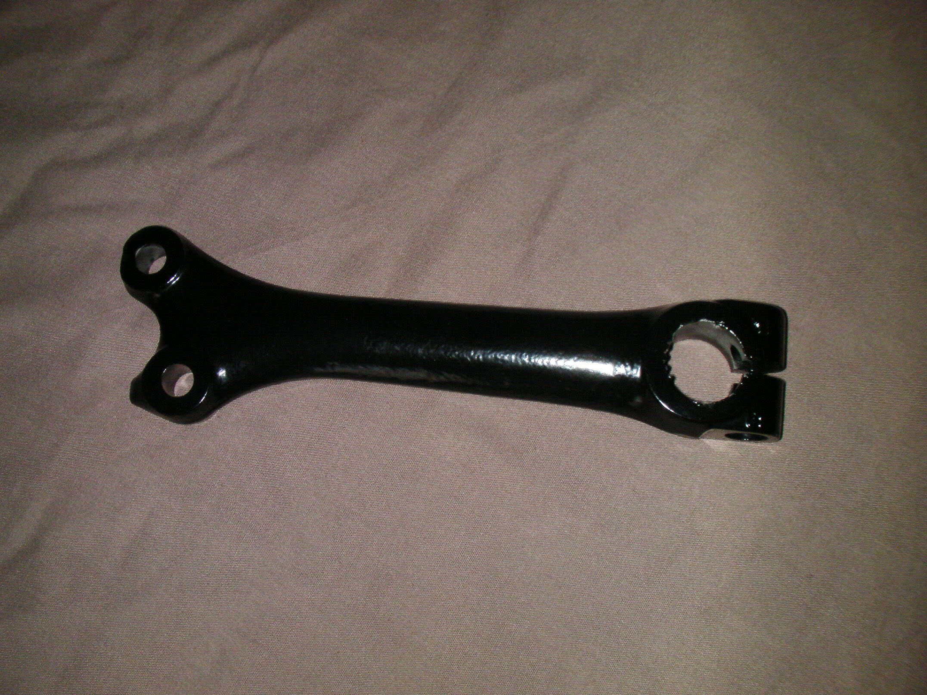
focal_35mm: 38
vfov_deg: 37.7
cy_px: 348
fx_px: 1018
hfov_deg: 49.0
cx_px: 464
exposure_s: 1/30
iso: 200
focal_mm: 6.3
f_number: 5.6
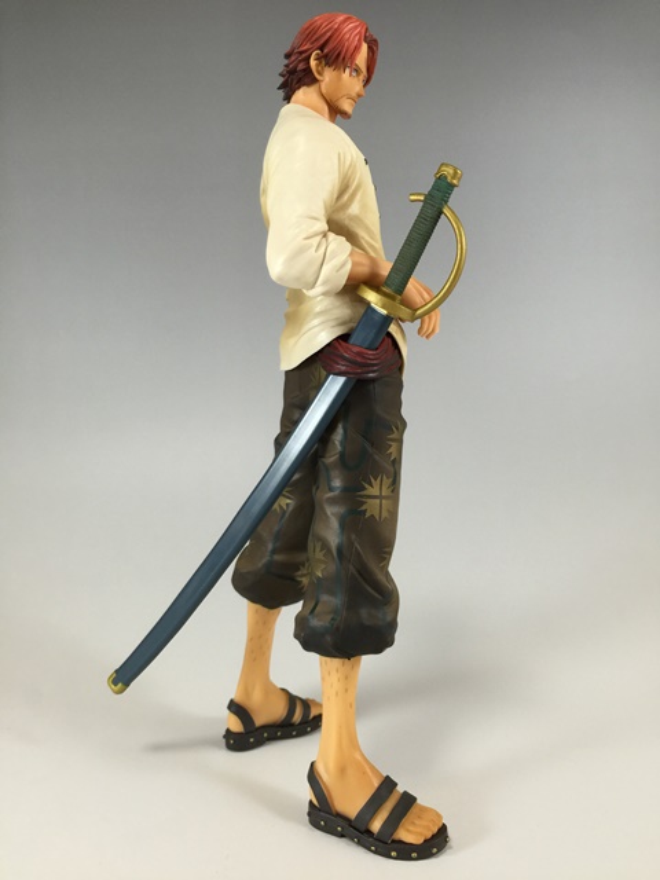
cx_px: 330
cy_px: 440
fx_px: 737
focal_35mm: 29
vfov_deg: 61.7
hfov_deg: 48.2
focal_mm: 4.15
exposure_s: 1/33
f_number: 2.2
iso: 50
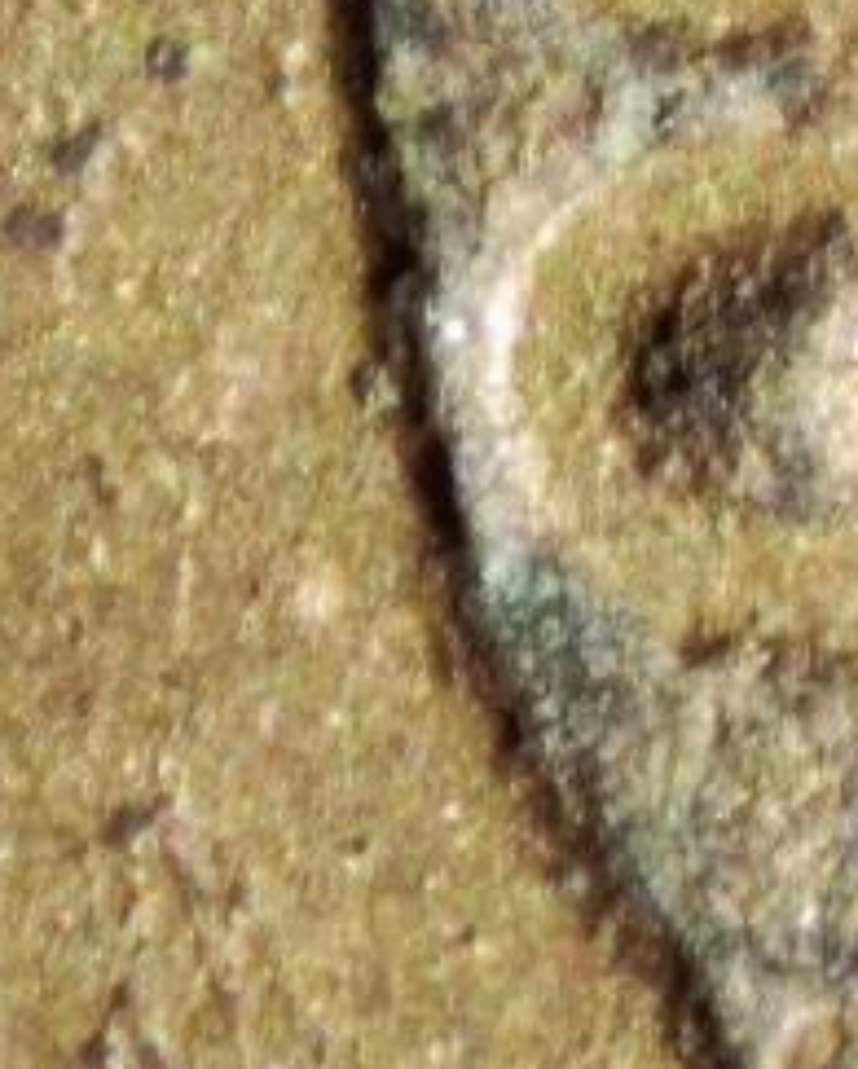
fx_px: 25409
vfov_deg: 2.4
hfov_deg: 1.9
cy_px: 202
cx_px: 2389
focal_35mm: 802
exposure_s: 1/100
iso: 125
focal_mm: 9
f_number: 2
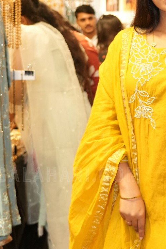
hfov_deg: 12.1
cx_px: 175
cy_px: 124
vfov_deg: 18.3
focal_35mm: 112
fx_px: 774
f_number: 4
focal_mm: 39
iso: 1250
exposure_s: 1/125
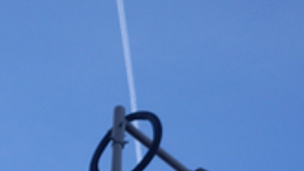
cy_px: 166
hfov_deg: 12.2
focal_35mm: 176
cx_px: 148
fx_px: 1419
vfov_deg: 6.9
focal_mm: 11.7
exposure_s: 1/90
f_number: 10.4
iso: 80
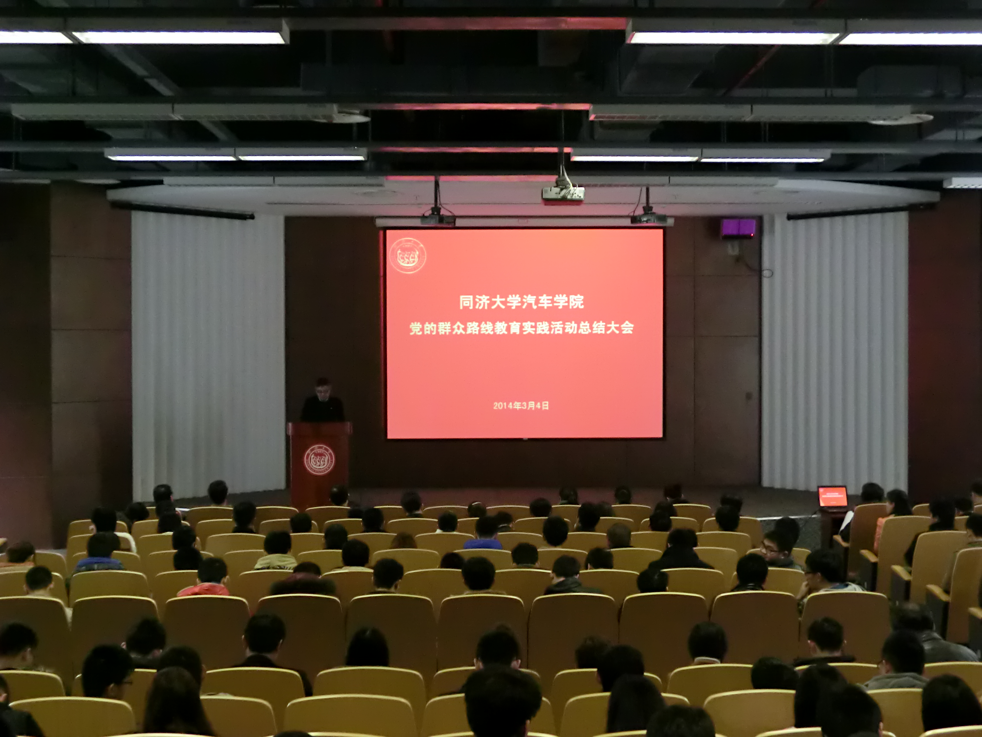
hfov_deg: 33.8
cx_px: 491
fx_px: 1617
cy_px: 368
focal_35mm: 57
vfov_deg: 25.7
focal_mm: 10.04
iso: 800
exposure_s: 1/25
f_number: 4.5
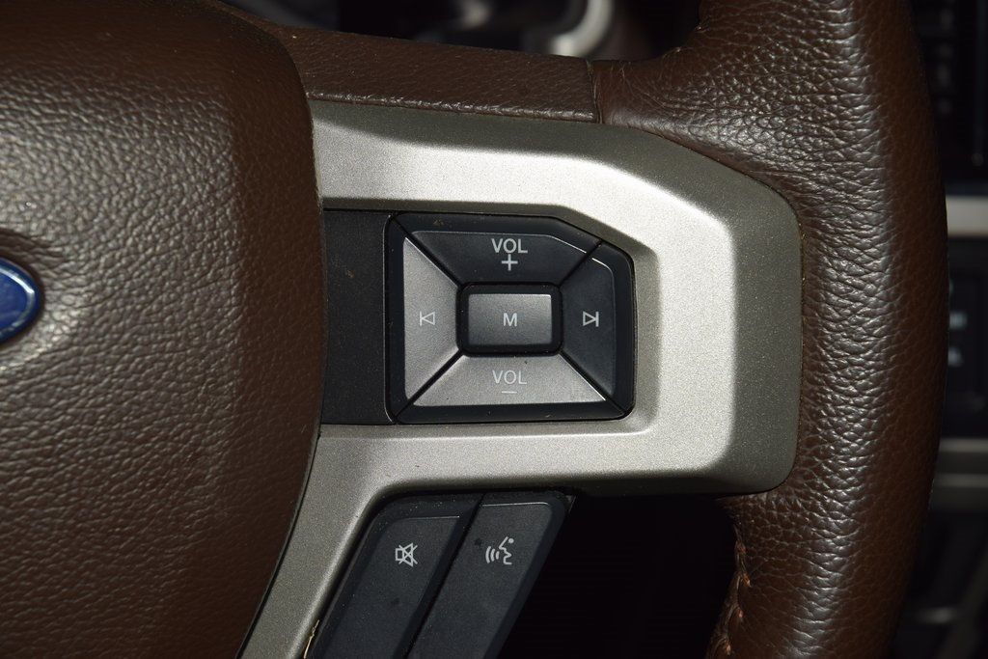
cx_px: 494
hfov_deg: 19.5
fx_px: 2882
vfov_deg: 13.0
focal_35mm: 105
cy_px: 330
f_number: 8
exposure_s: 1/125
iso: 100
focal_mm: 70
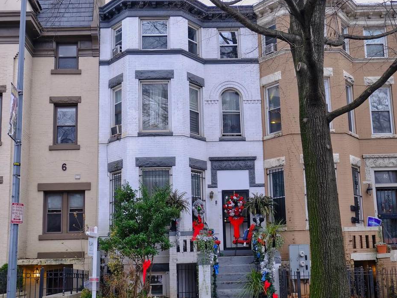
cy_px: 166
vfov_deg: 30.2
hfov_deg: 39.7
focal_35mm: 48
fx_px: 550
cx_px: 205
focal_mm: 24
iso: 160
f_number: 4
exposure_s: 1/60
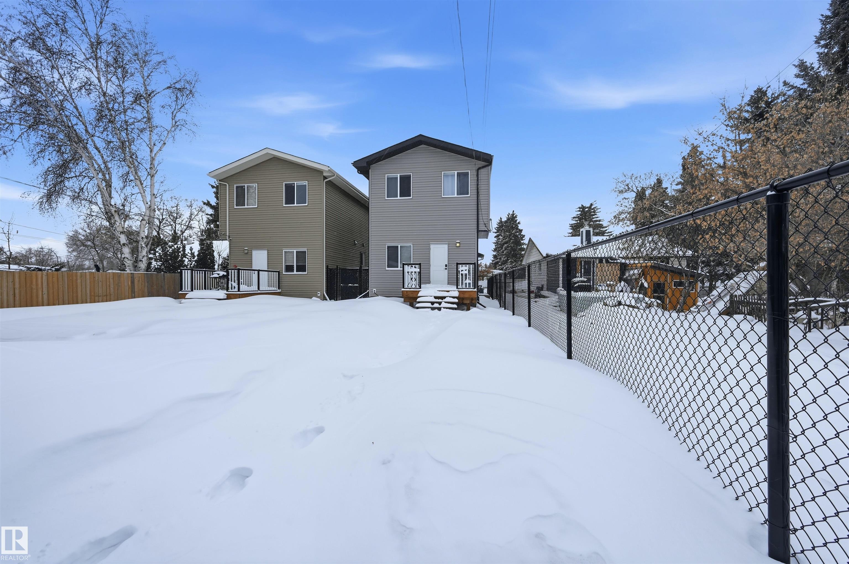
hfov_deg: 104.3
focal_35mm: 14
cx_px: 424
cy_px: 282
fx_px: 330
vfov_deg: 81.1
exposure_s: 1/2000
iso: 100
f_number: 8
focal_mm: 14
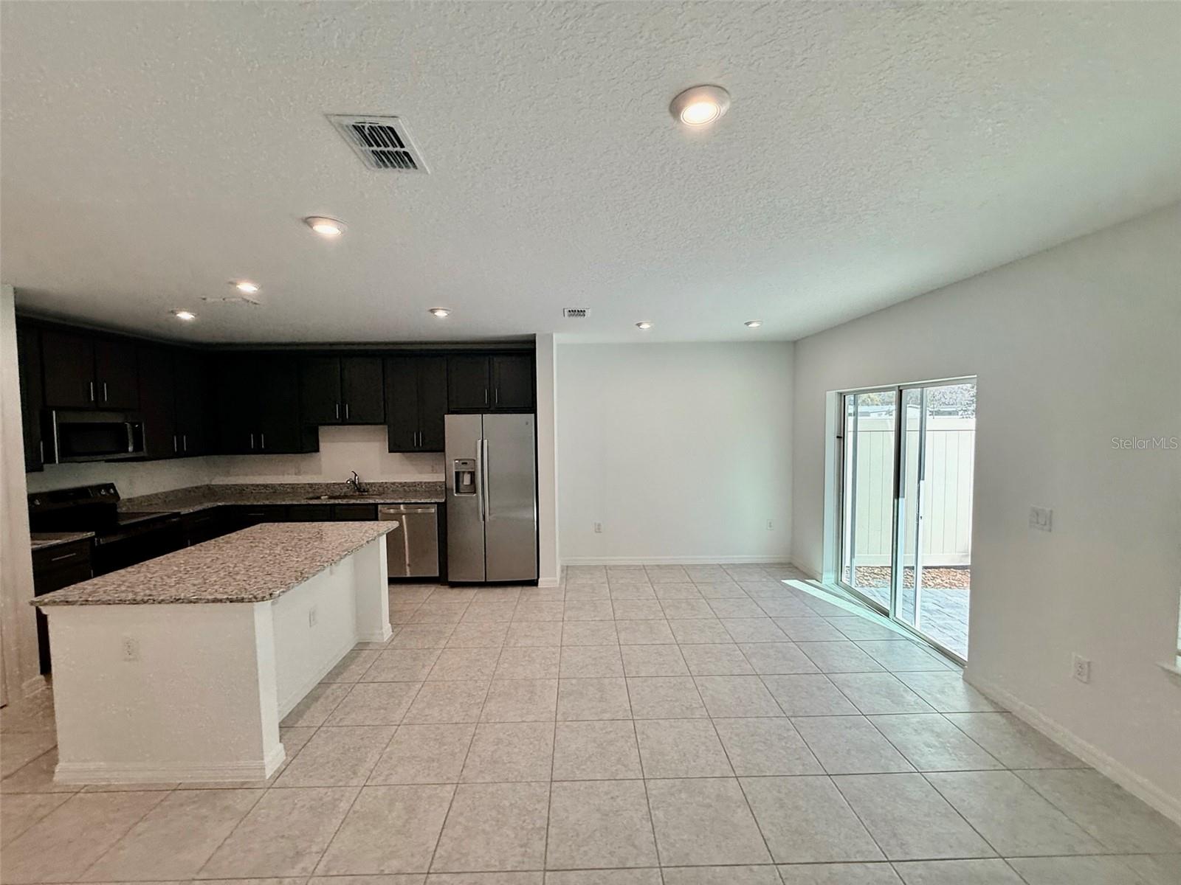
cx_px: 590
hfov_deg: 102.1
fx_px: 478
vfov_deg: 85.7
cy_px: 442
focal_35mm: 14
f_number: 2.2
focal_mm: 2.22
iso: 64
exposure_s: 1/164
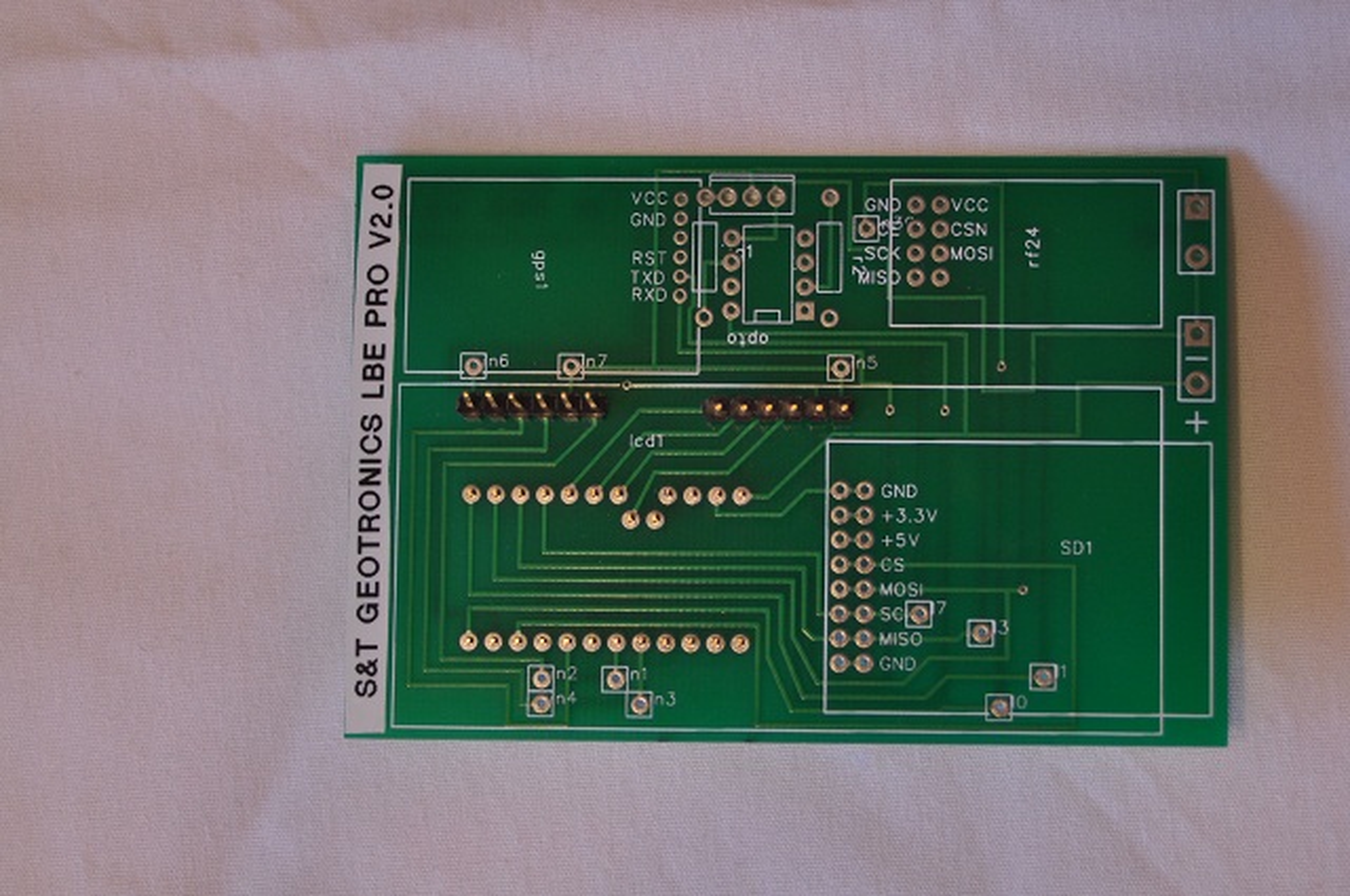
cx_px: 675
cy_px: 448
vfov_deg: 11.1
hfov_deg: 16.7
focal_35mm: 123
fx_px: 4607
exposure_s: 1/30
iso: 400
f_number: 5.6
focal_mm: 82
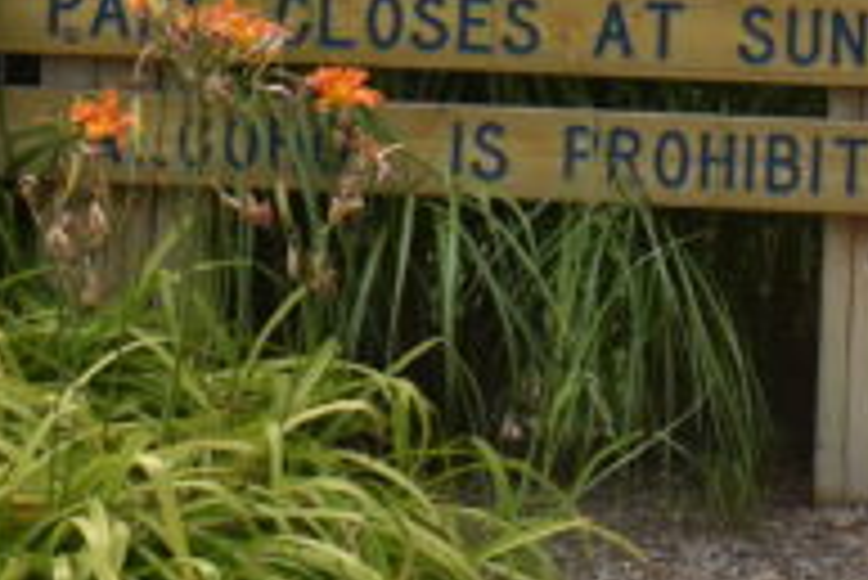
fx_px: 4609
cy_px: -209
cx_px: 306
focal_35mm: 191
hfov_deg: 10.8
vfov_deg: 7.1
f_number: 9
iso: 100
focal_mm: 24
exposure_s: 1/200
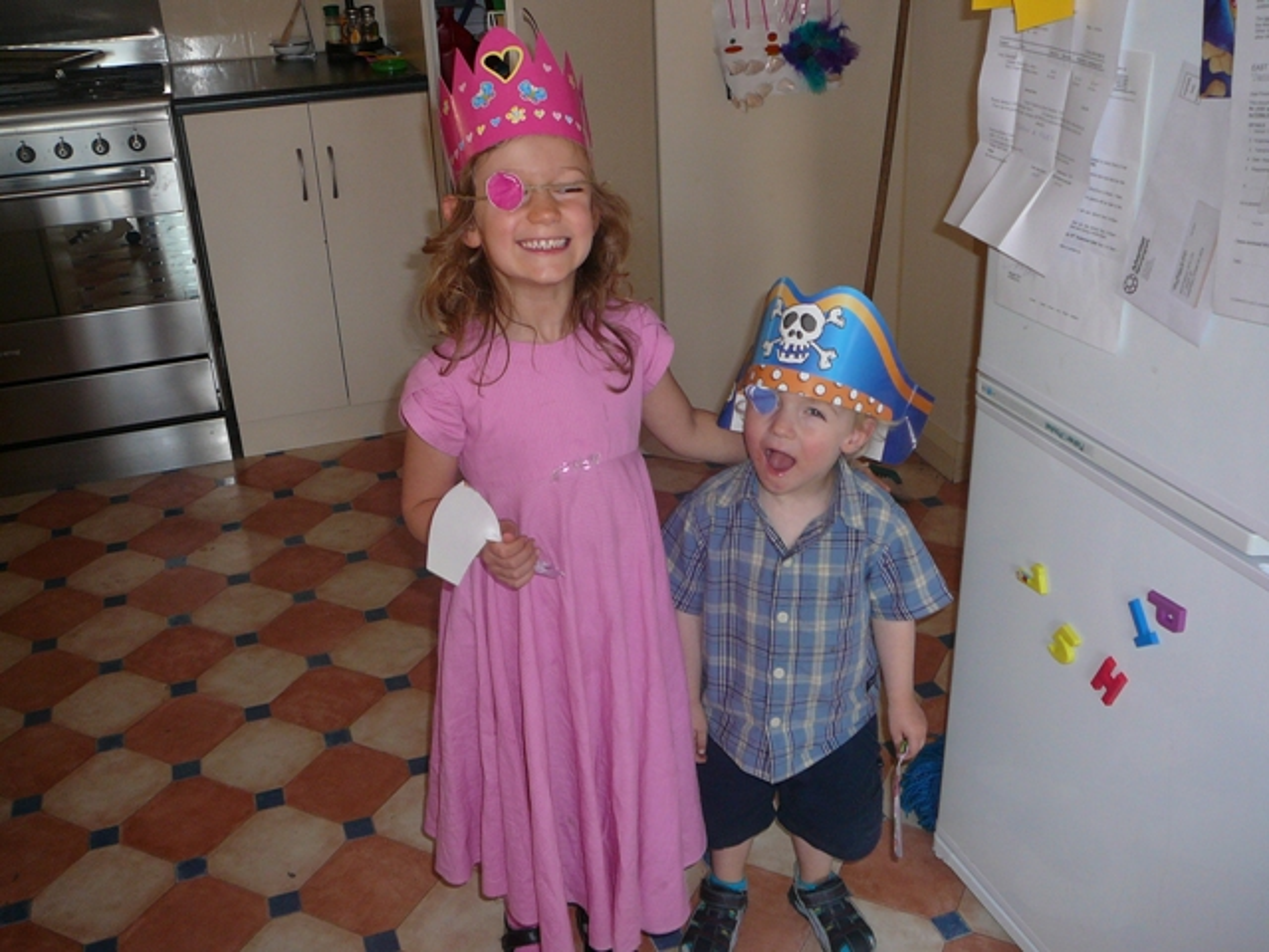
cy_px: 476
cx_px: 634
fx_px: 1283
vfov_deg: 40.7
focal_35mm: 35
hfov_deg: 52.6
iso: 100
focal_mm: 5.2
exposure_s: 1/30
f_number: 2.8
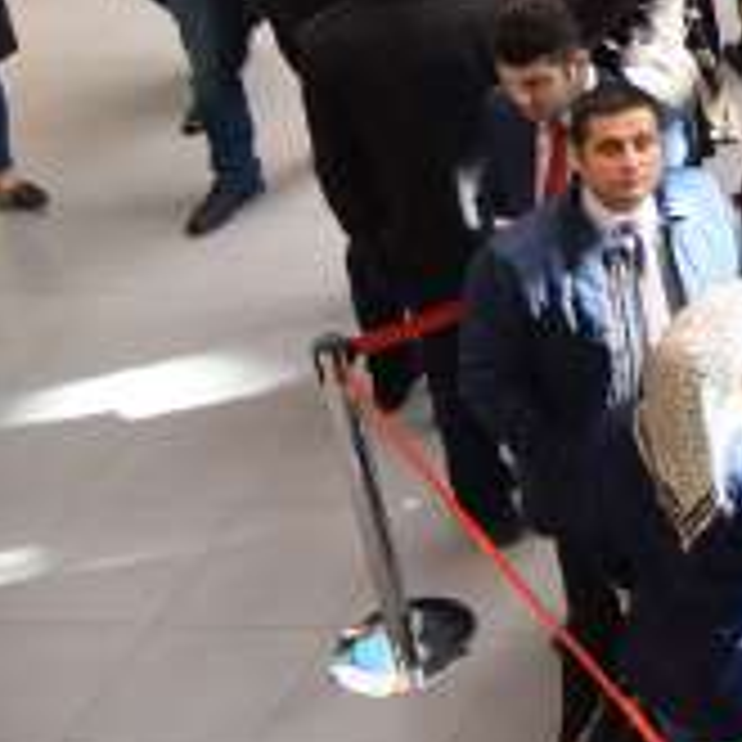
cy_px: -238
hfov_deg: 13.9
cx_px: 1608
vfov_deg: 16.4
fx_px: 2425
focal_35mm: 100
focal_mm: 27
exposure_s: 1/40
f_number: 4
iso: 800
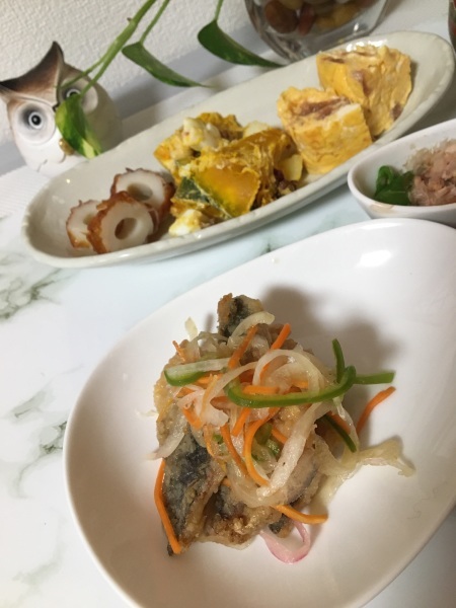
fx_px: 509
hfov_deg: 48.2
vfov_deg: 61.7
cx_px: 228
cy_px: 304
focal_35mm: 29
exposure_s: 1/30
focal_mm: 4.15
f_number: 2.2
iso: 200
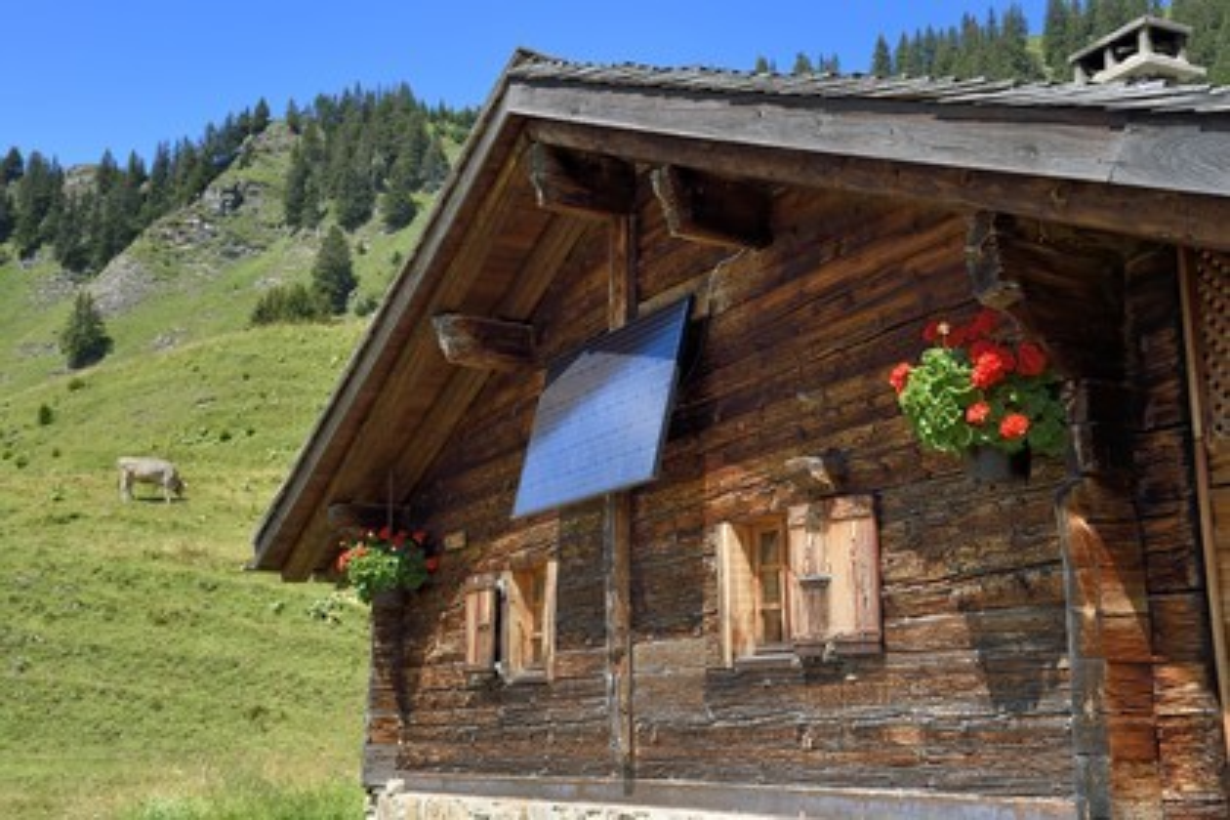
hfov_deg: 43.6
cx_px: 615
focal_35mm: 45
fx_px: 1537
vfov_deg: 29.9
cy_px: 410
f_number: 9
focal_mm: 45
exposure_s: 1/250
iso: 200
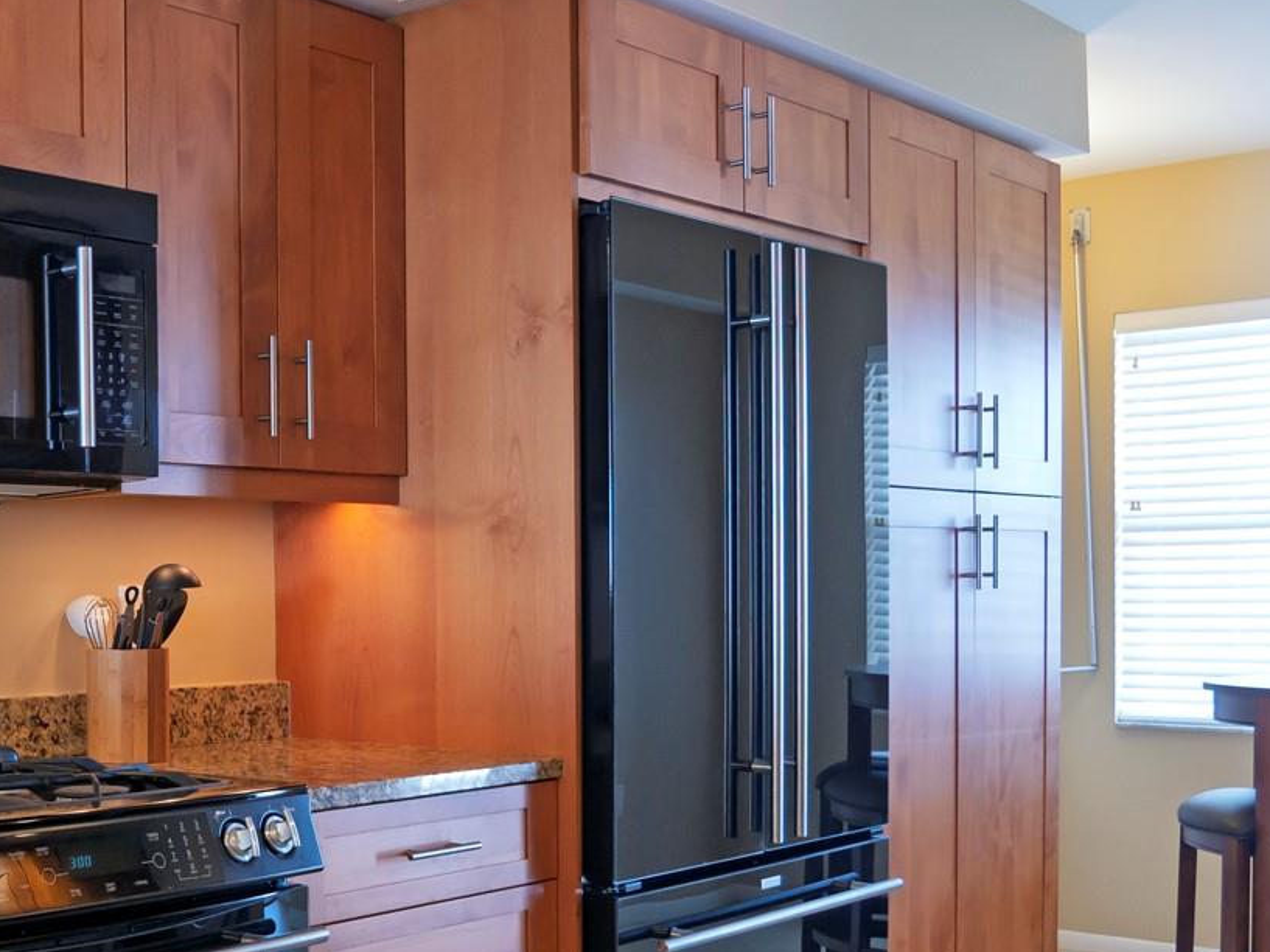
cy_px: 651
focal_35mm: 47
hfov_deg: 39.2
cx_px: 295
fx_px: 1725
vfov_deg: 30.6
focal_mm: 12
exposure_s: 1/60
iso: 640
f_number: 3.5
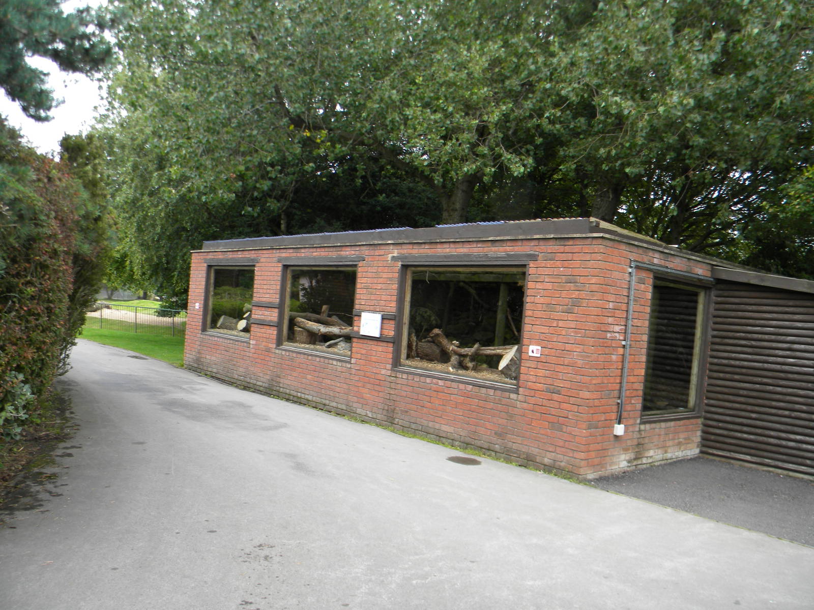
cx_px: 407
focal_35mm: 28
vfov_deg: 49.7
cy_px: 305
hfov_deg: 63.4
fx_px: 658
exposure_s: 1/136
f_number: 3.5
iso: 80
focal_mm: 5
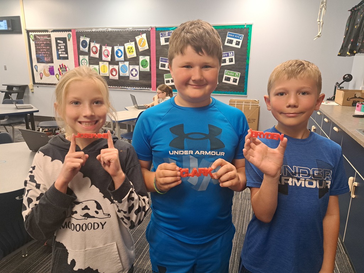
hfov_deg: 71.6
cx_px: 182
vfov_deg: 56.8
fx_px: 252
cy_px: 136
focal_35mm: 24
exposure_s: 1/60
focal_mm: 5.23
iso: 200
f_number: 1.8
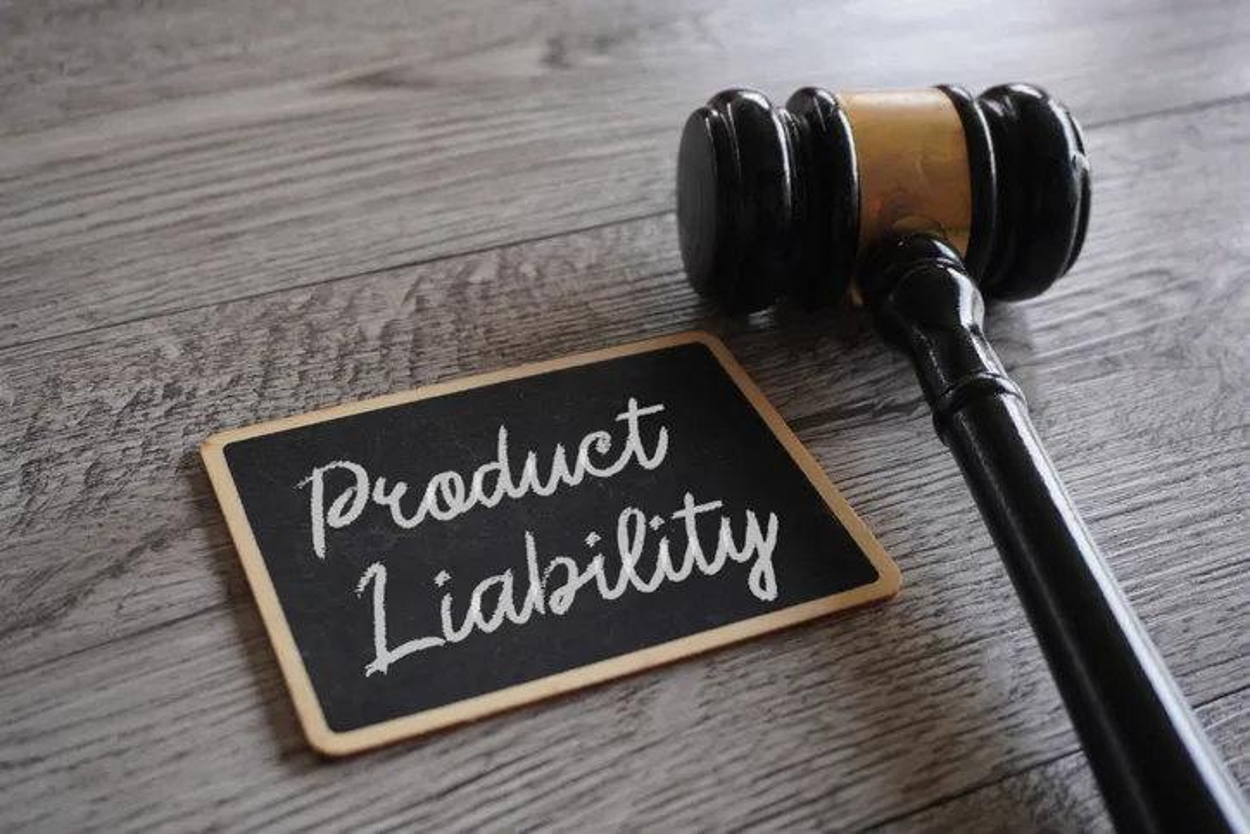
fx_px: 1511
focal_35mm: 44
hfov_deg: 45.0
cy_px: 417
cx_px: 625
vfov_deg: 30.9
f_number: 4.5
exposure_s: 1/60
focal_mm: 29
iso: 100
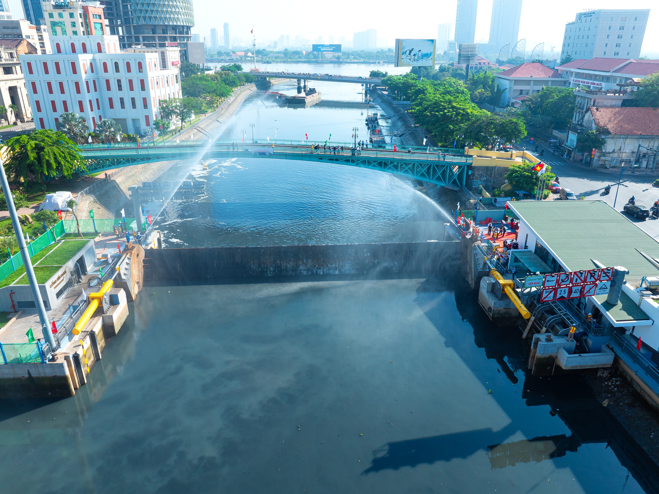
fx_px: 457
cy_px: 247
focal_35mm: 24
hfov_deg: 71.6
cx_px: 330
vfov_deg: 56.8
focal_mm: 12.29
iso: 200
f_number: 6.3
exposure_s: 1/400
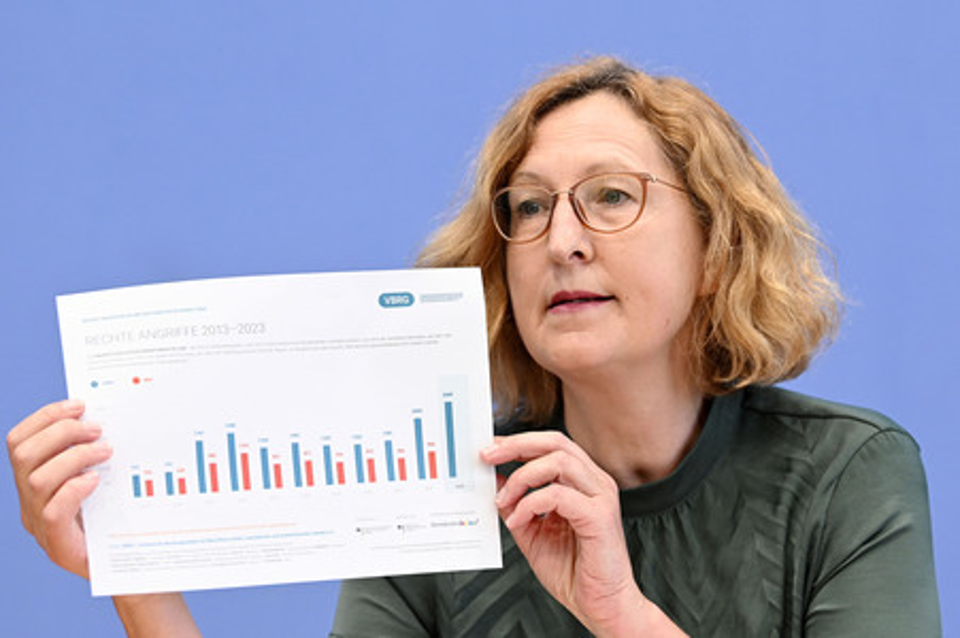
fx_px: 2931
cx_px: 480
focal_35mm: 110
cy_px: 319
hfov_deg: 18.6
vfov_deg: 12.4
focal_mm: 110
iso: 3200
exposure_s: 1/640
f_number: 4.5
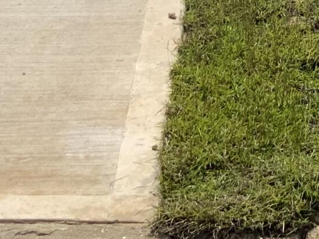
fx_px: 1456
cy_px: -376
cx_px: 522
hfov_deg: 11.8
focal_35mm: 158
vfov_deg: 8.4
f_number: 1.8
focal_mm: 3
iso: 16
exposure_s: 1/2667
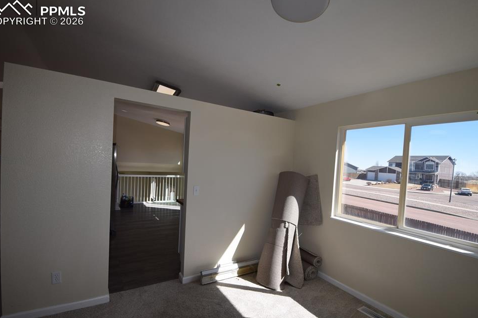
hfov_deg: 96.8
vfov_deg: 73.6
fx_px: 212
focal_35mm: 16
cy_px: 167
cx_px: 240
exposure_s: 1/160
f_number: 6.3
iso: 100
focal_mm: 10
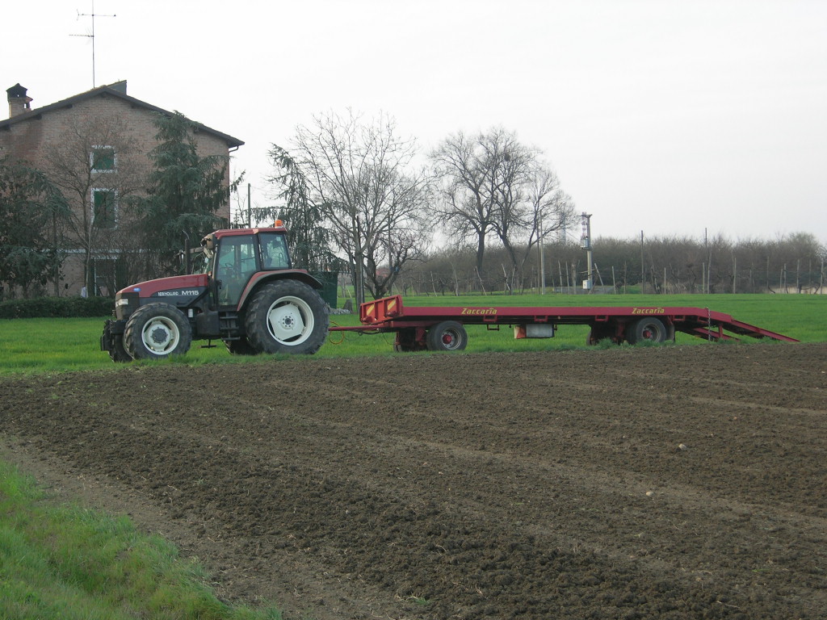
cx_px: 414
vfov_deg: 20.4
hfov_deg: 27.0
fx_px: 1720
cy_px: 310
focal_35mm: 72
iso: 64
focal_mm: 14.9
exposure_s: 1/85.4
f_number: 3.7
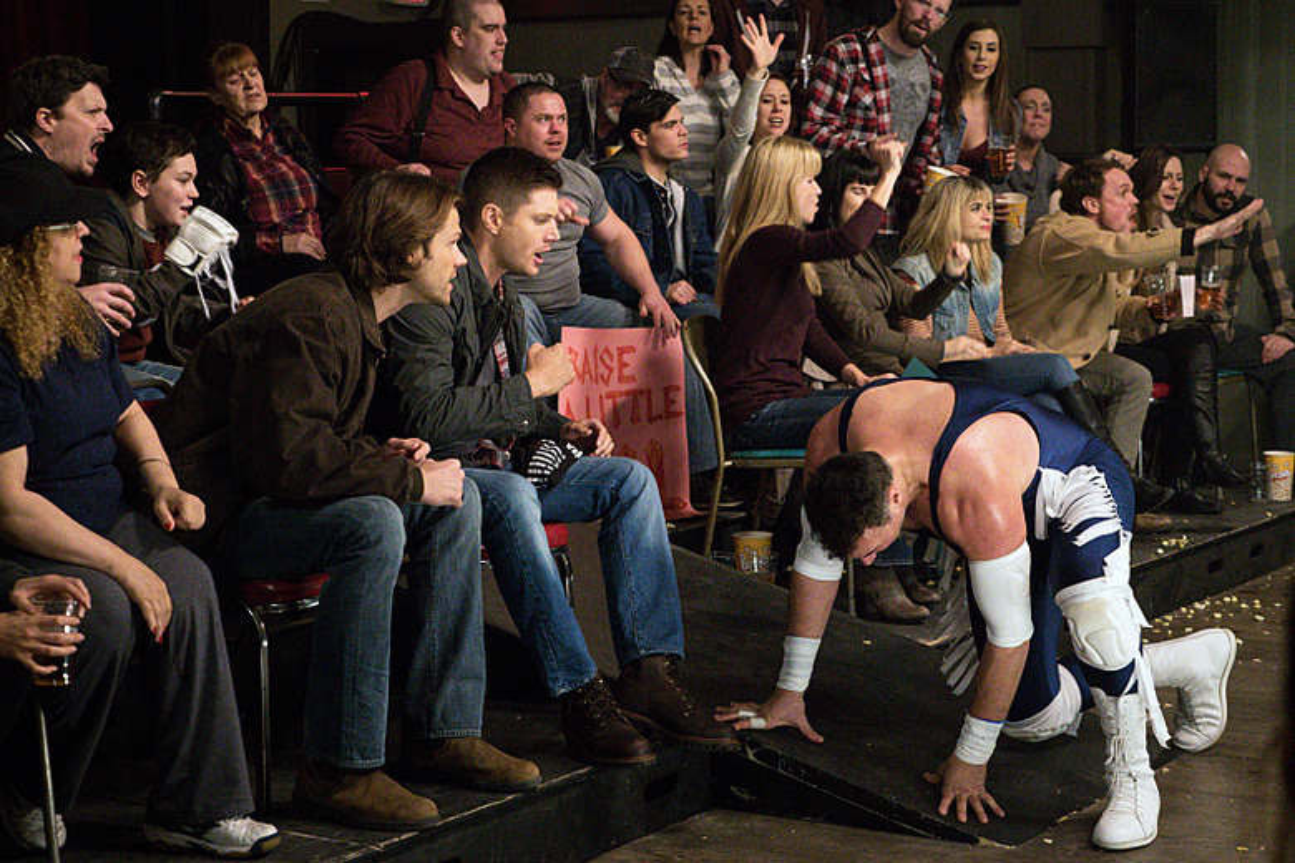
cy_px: 432
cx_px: 648
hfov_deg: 28.8
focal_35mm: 70
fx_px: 2518
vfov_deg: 19.5
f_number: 6.3
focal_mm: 70
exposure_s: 1/160
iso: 16000
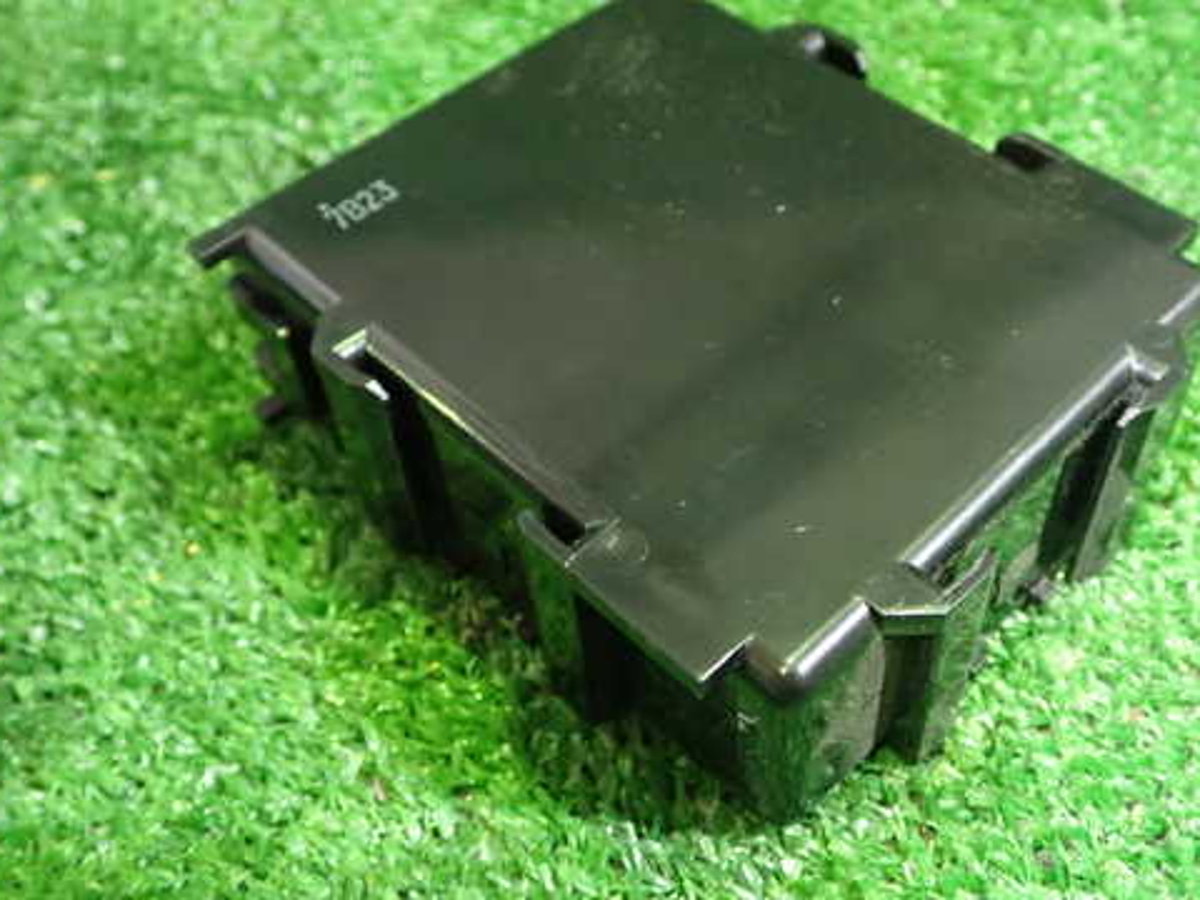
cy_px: 402
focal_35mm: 40
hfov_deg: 46.6
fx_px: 1387
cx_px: 715
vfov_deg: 35.9
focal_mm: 5.79
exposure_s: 1/25
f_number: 2.4
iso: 800
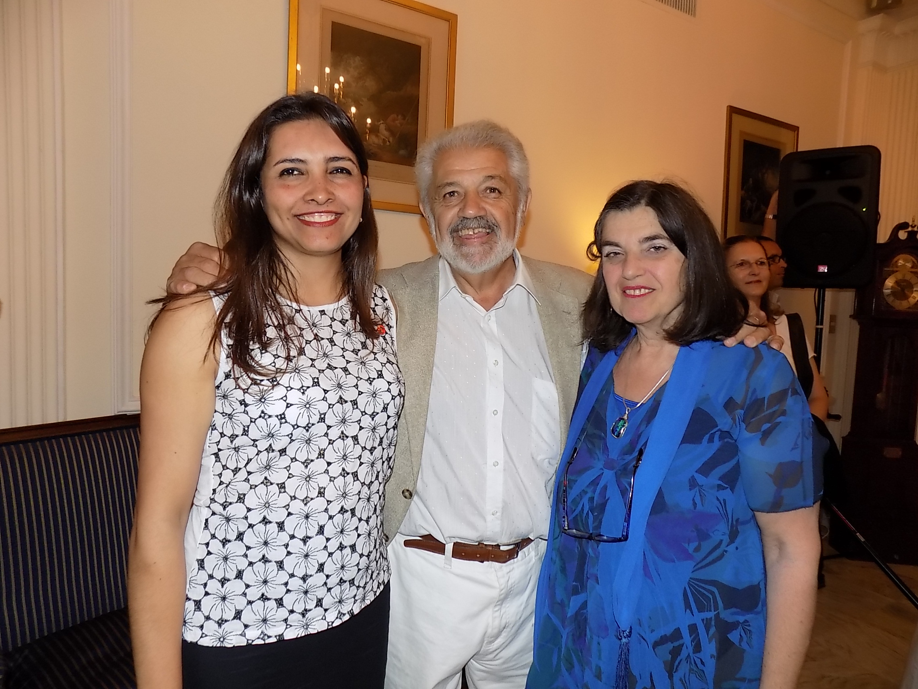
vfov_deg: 58.9
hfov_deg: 73.9
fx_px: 610
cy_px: 344
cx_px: 459
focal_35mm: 23
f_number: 3.1
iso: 200
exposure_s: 1/30
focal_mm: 4
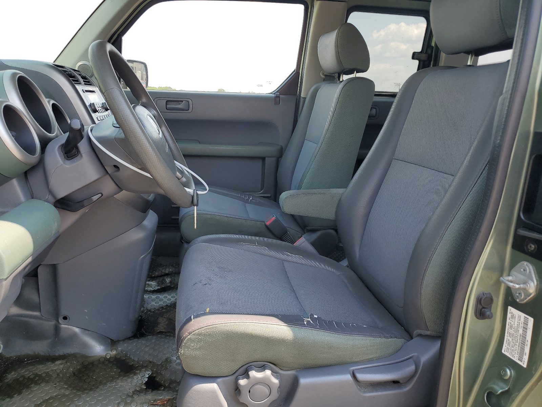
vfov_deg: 53.1
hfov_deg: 67.3
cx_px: 271
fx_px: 407
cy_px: 204
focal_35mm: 26
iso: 50
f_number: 1.5
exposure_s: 1/625
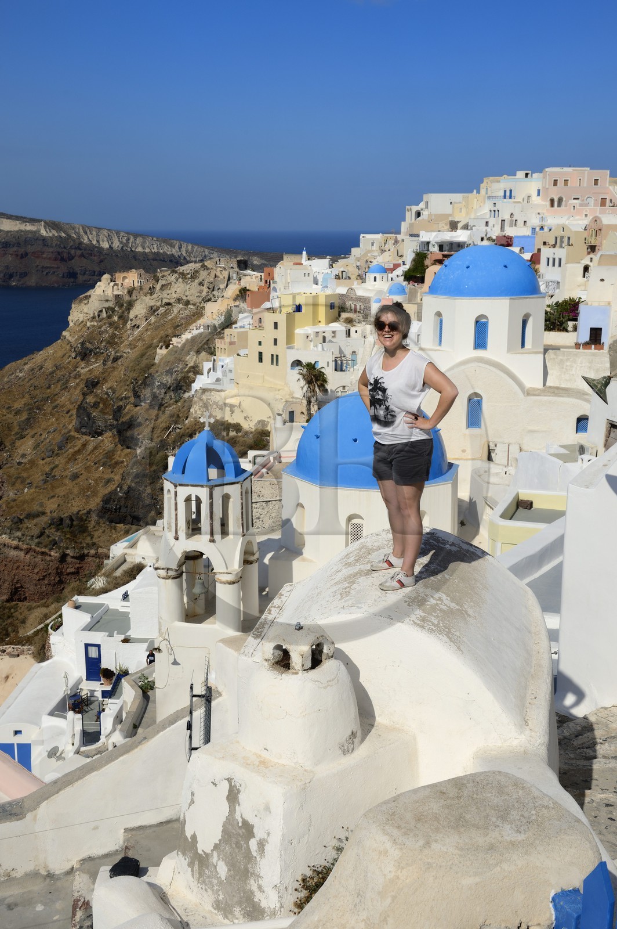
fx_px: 979
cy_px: 464
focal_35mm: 38
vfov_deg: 50.7
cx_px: 308
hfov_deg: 35.0
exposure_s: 1/250
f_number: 11
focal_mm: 38
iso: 100
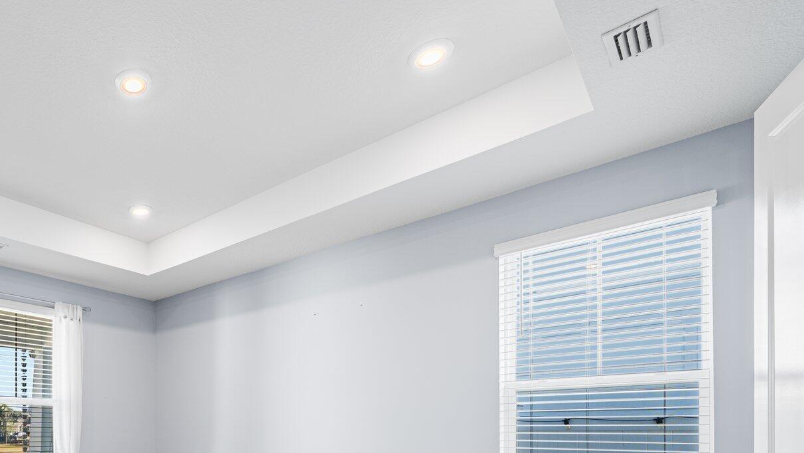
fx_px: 490
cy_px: 435
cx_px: 149
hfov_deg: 70.1
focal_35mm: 23
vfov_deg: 43.6
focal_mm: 13
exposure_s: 1/2
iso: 250
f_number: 8
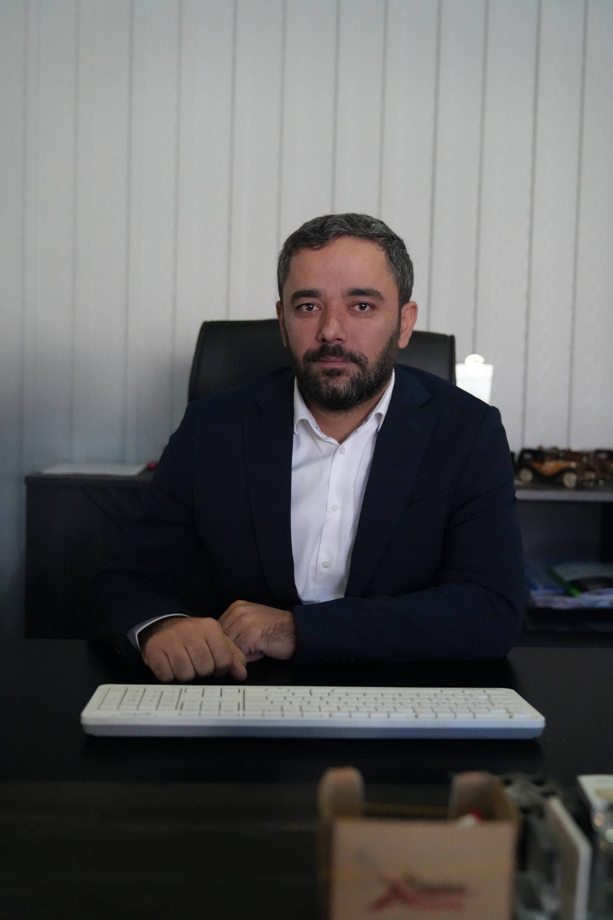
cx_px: 306
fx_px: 996
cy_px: 460
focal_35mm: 39
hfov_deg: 34.2
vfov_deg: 49.6
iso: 12800
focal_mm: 39
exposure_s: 1/80
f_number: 2.8
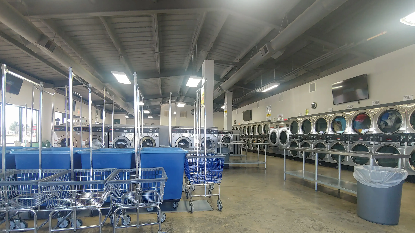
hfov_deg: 92.7
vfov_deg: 60.5
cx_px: 204
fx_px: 198
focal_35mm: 18
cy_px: 141
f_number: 1.9
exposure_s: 1/40
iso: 100
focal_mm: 2.18
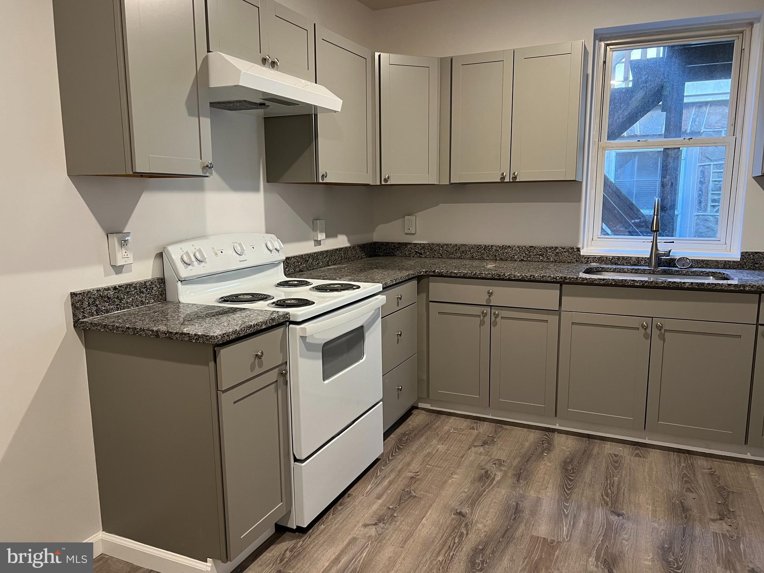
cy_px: 286
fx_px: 574
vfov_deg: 53.1
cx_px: 382
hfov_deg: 67.3
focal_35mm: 26
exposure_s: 1/60
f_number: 1.5
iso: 200
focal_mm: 5.7
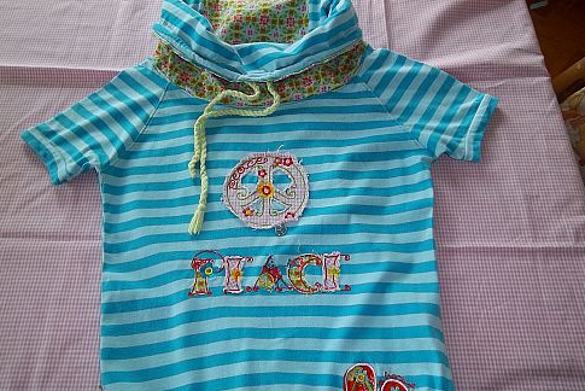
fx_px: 488
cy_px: 197
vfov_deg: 43.7
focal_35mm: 30
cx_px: 287
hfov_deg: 61.9
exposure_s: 1/30
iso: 64
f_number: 3.5
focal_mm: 5.05
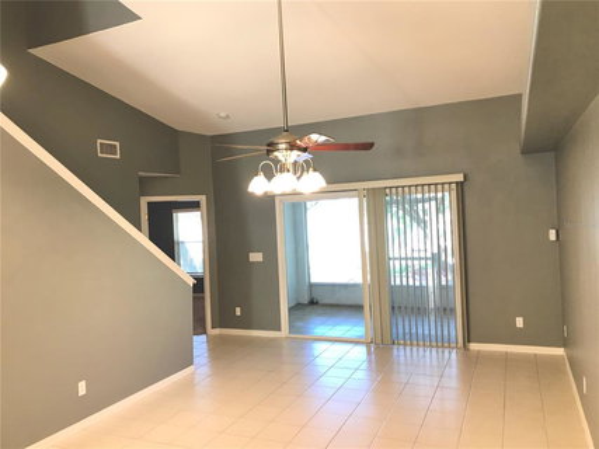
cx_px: 300
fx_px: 484
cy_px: 224
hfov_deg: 63.5
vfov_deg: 49.7
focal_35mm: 28
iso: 40
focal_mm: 3.99
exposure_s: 1/17
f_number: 1.8
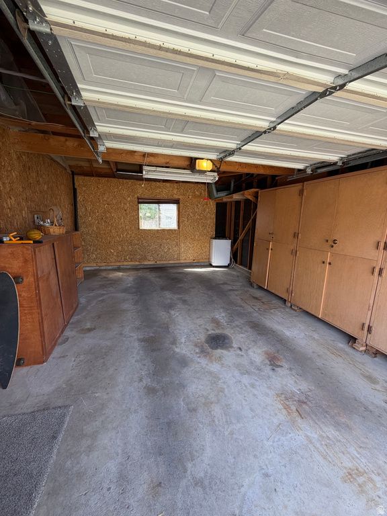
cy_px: 258
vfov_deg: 102.1
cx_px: 194
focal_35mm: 14
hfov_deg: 85.7
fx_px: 209
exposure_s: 1/121
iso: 80
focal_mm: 2.22
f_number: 2.2
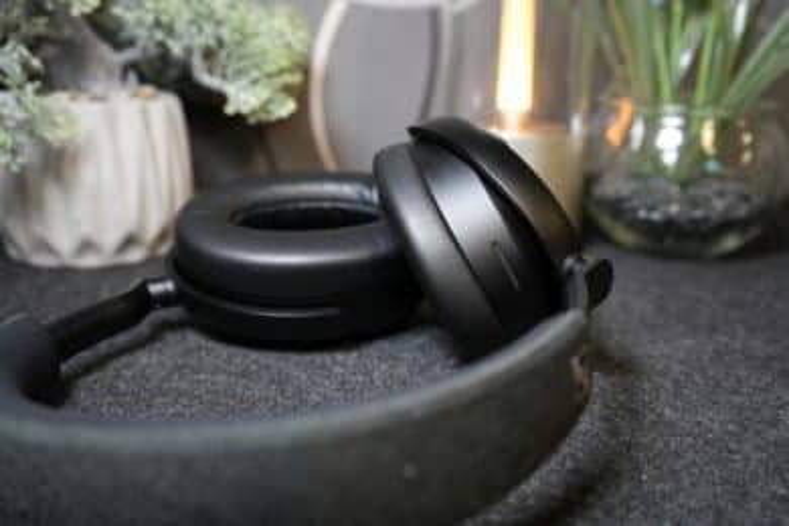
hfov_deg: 53.1
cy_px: 263
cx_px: 394
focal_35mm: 36
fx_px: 789
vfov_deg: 36.9
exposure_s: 1/40
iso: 1250
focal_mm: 36
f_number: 5
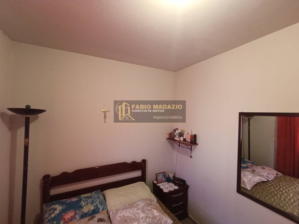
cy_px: 112
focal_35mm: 16
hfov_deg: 94.5
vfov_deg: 78.1
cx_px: 150
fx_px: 138
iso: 800
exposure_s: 1/20
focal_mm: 1.65
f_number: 2.2
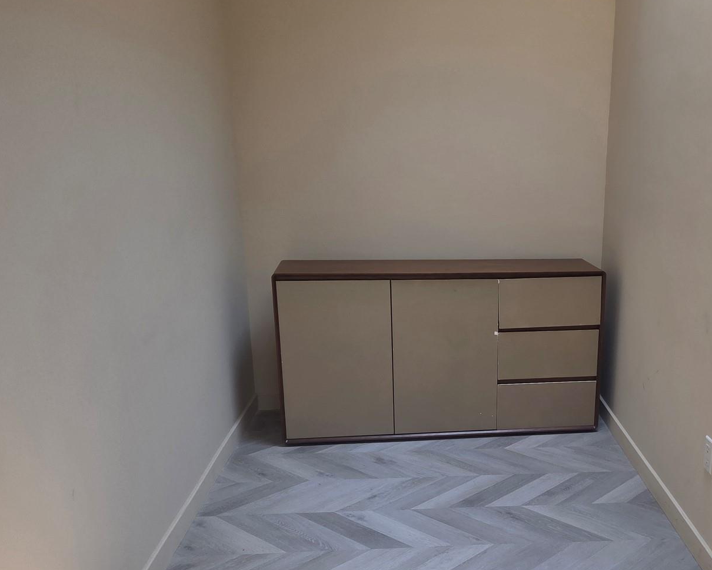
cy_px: 369
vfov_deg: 38.8
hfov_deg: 46.9
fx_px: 801
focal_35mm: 38
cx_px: 497
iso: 80
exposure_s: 1/120
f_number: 1.8
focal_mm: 5.4
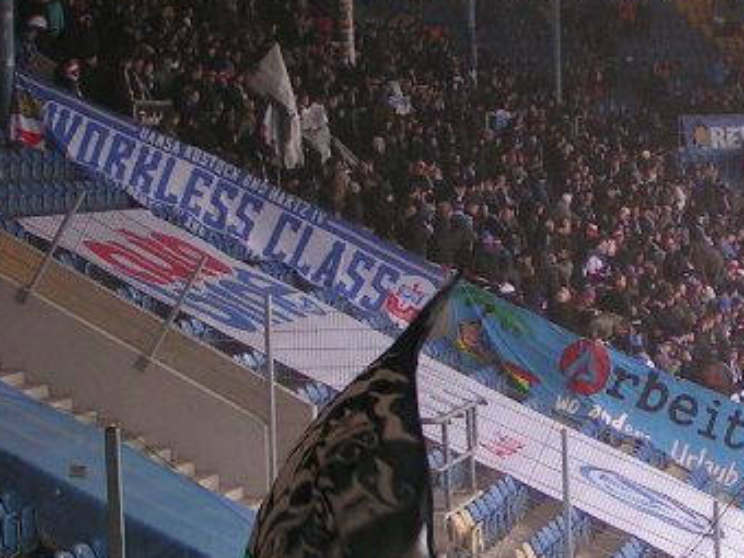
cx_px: 687
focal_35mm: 134
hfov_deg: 14.6
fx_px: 2880
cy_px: 221
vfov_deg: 11.1
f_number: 3.2
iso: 80
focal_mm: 8.7
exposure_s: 1/60
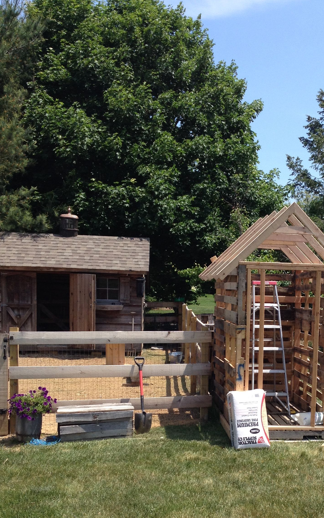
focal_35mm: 53
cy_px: 348
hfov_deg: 24.1
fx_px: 749
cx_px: 250
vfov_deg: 37.7
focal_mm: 4.28
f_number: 2.4
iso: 50
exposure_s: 1/1126
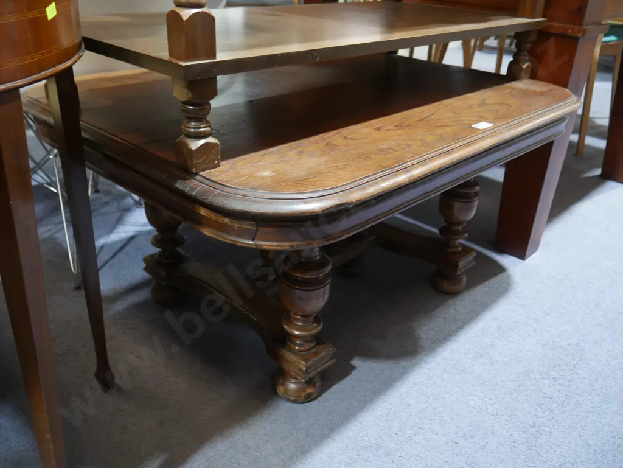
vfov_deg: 44.2
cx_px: 312
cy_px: 234
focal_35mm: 32
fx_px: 576
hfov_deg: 56.8
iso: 1000
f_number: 3.6
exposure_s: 1/60
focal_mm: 16
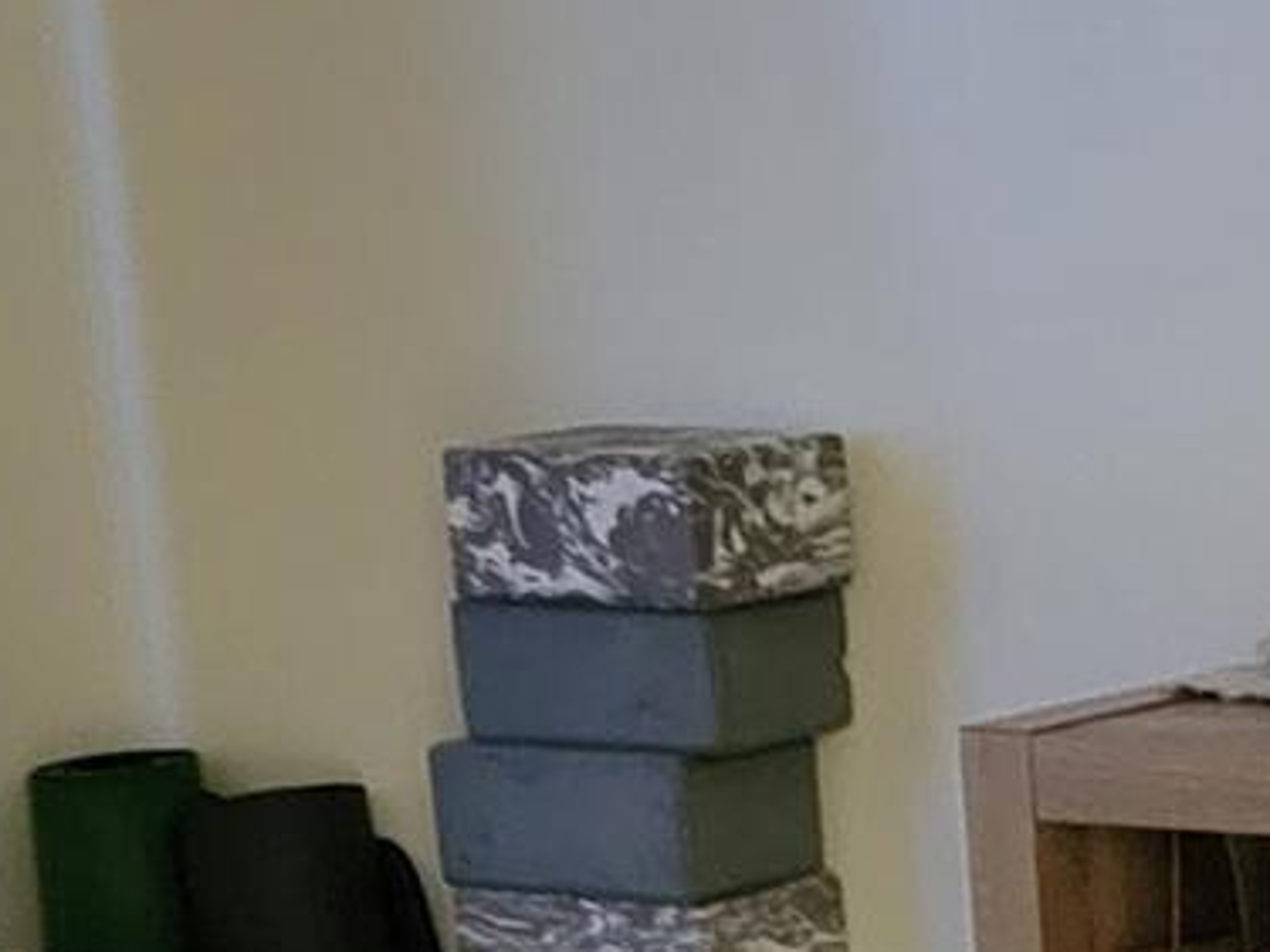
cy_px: 1701
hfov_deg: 13.3
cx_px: 1744
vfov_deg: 9.9
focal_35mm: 142
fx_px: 5208
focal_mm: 5.4
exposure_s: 1/24
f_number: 1.8
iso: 800
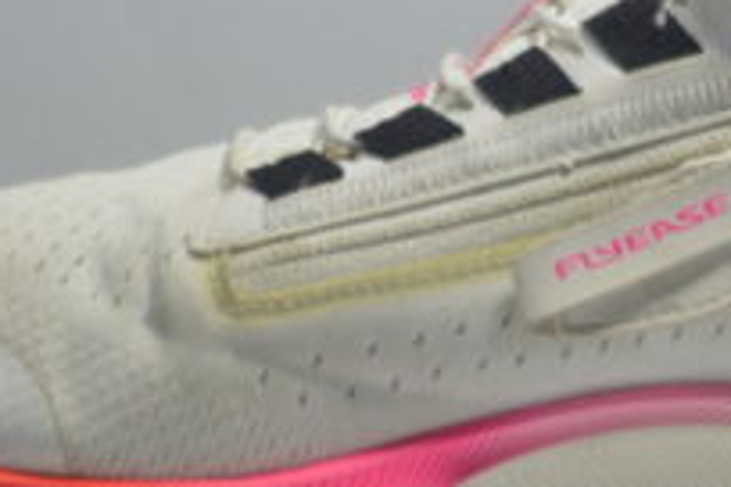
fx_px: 12090
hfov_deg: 3.5
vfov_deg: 2.3
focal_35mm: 595
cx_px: 598
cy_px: 81
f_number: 4.2
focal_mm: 135
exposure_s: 1/125
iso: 400
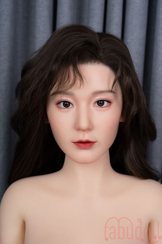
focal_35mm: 55
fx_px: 371
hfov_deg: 24.6
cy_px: 122
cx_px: 81
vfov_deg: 36.2
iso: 200
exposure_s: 1/200
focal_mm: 55
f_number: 8
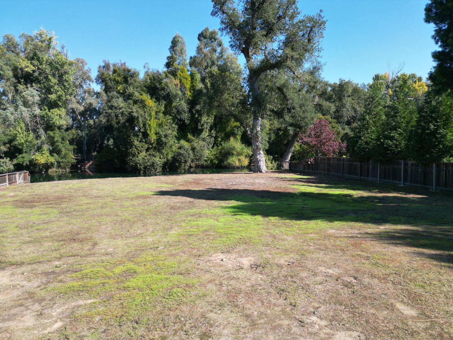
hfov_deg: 71.6
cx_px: 226
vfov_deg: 56.8
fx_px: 314
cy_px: 170
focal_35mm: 24
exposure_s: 1/1250
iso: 110
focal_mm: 6.72
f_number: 1.7
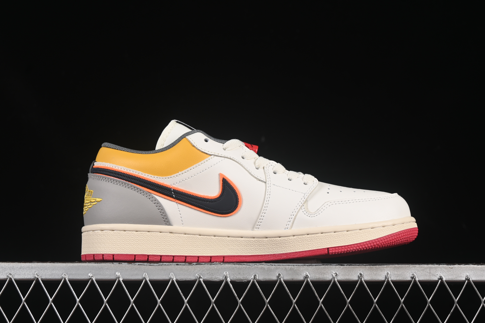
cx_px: 242
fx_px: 1010
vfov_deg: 18.2
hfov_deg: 27.0
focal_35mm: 75
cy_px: 162
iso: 160
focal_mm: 50
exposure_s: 1/80
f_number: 8
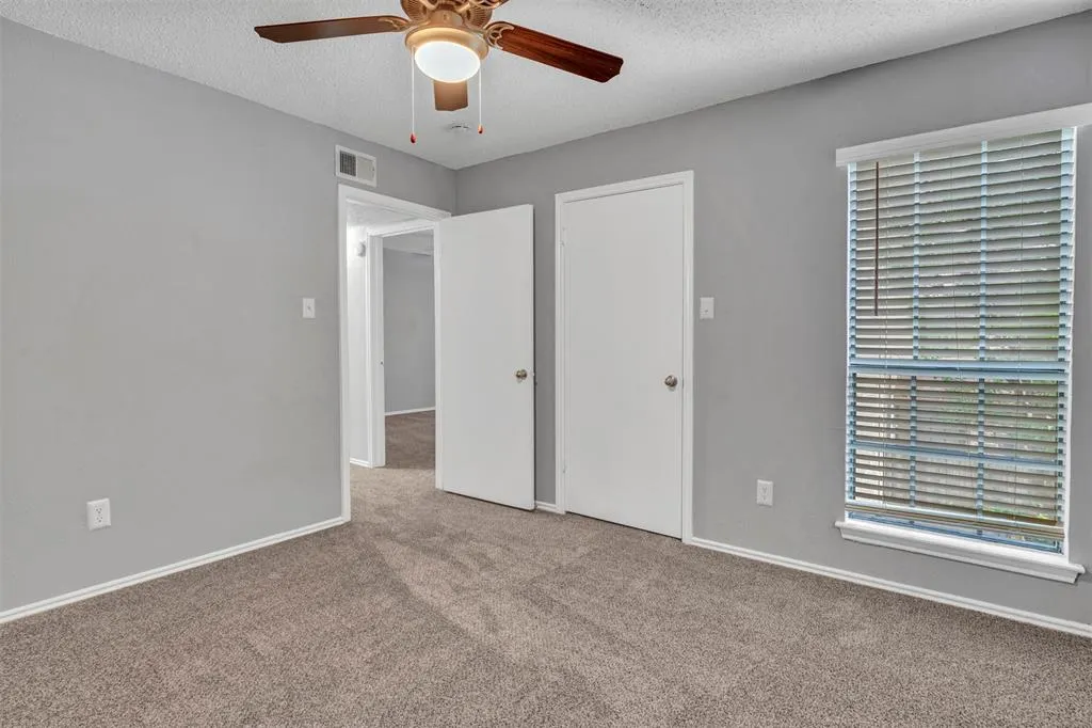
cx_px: 546
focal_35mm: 18
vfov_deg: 67.3
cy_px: 364
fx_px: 546
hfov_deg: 90.0
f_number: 7.1
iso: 320
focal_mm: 18
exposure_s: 1/6
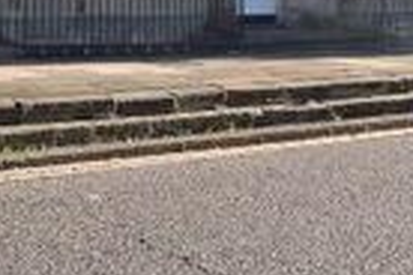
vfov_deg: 16.4
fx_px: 872
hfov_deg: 26.4
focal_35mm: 76
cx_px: 293
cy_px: -136
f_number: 5.6
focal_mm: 10
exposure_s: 1/125
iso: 100
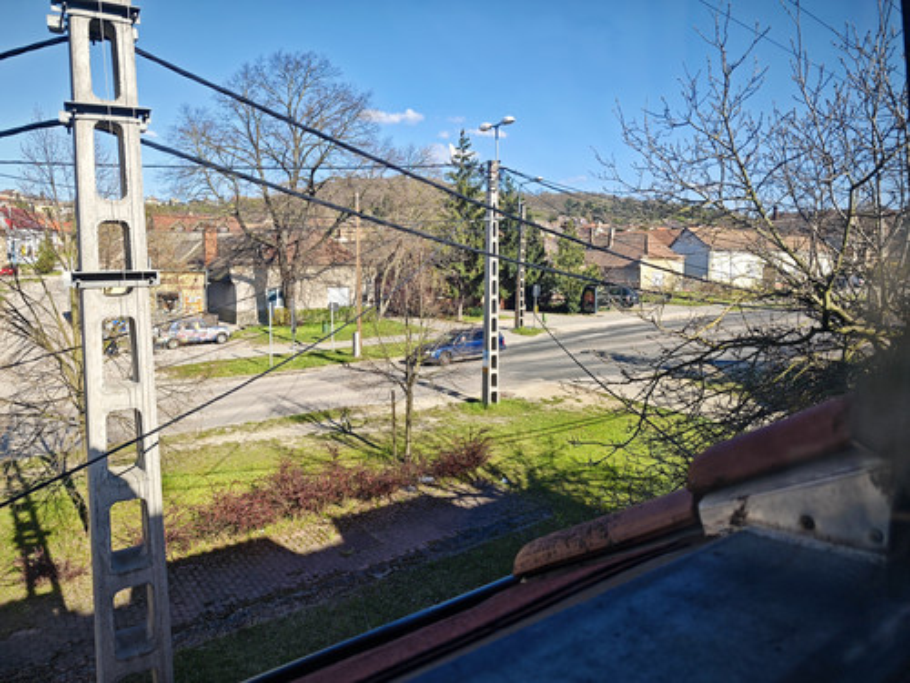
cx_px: 455
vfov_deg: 58.9
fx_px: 605
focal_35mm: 23
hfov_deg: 73.9
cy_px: 342
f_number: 1.62
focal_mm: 6.55
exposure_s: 1/1508
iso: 50
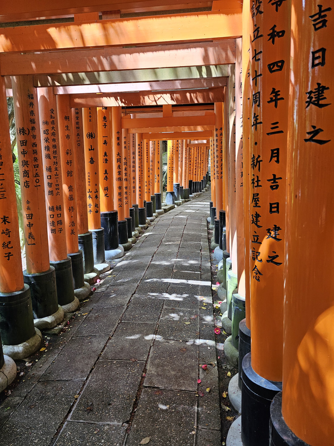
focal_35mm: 23
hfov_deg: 58.9
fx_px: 296
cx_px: 167
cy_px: 223
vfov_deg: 73.9
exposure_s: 1/180
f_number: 1.7
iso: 100
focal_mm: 6.3
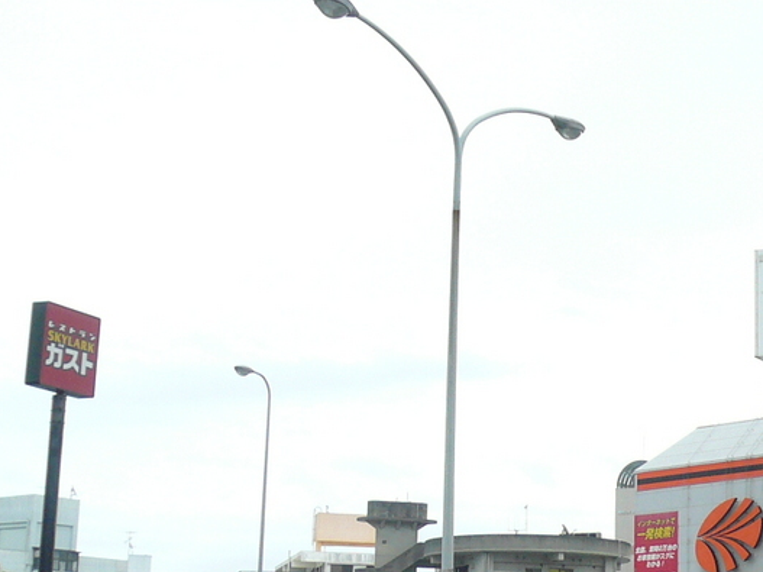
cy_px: 345
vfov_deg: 21.0
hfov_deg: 26.6
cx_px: 721
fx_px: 1543
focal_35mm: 70
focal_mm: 4.6
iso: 100
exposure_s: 1/125
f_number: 8
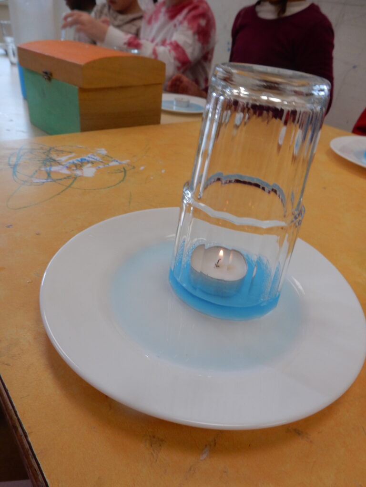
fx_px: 352
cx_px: 183
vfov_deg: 69.4
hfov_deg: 54.9
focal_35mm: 25
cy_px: 244
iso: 180
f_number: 3.7
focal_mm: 4.5
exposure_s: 1/30
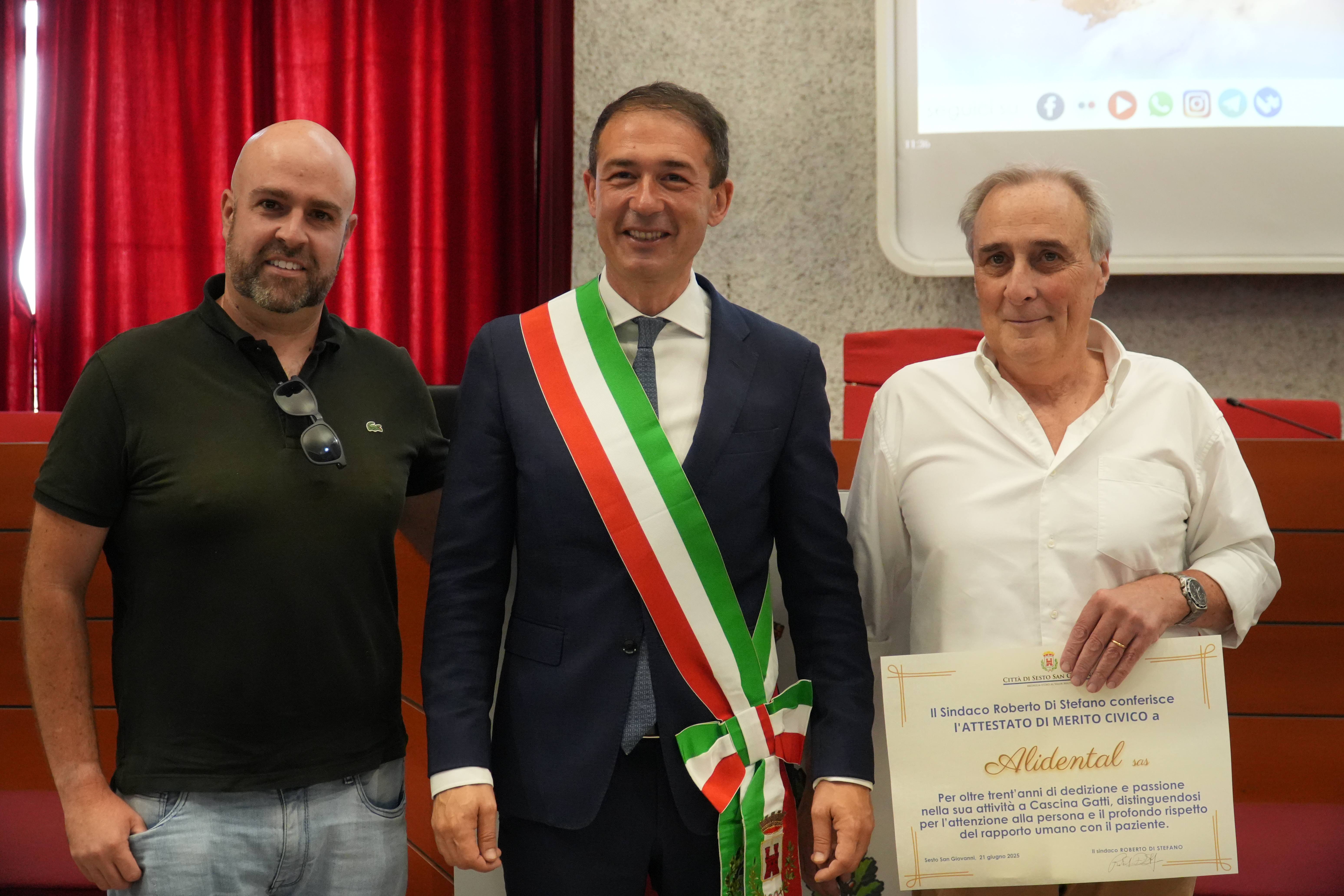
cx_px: 672
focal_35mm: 46
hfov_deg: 42.3
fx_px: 1736
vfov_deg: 28.9
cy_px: 448
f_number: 4
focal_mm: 31
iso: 3200
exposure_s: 1/125
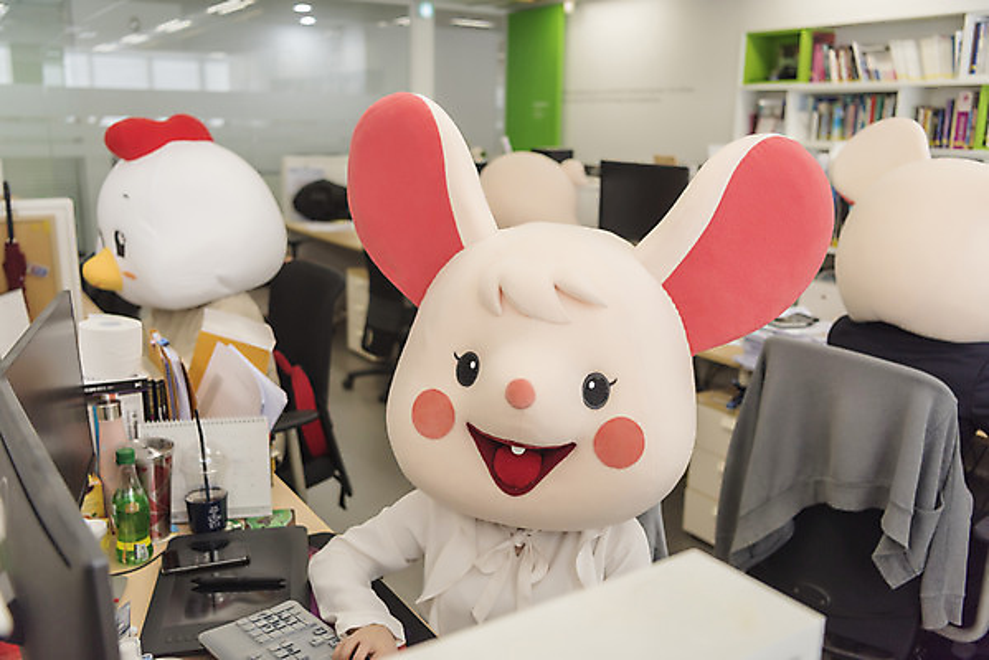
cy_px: 330
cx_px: 494
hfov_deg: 58.7
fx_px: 879
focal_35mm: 32
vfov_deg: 41.2
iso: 400
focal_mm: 32
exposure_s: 1/400
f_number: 2.8
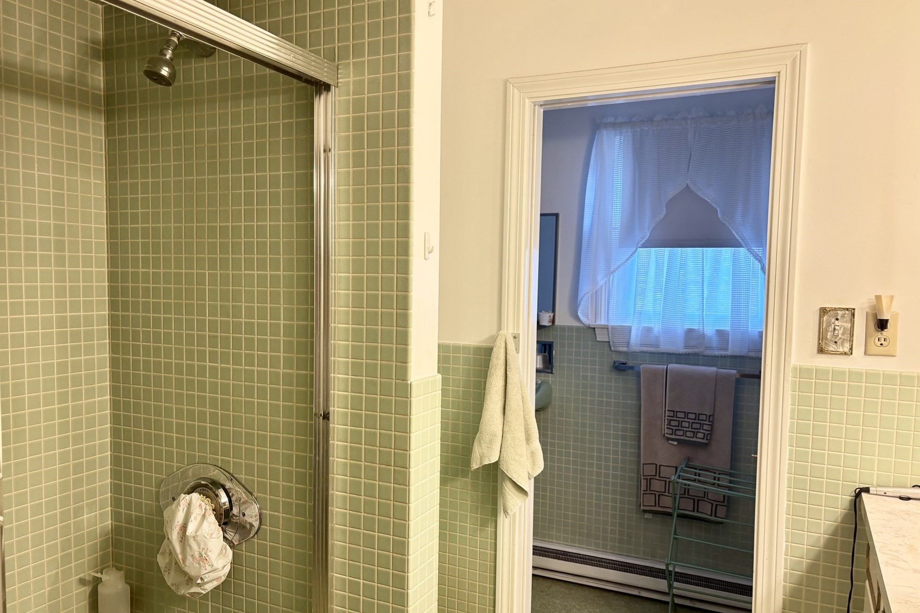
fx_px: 716
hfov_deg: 65.5
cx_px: 445
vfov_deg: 46.4
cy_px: 327
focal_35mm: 28
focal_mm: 5.96
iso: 125
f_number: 1.6
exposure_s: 1/60
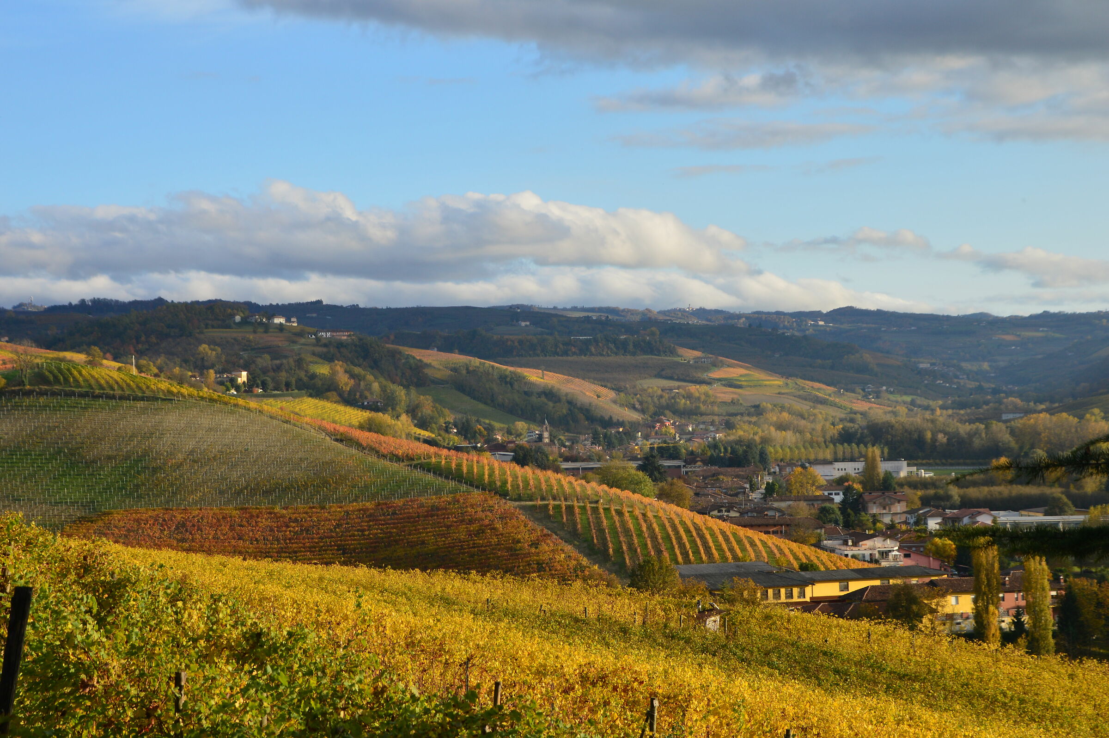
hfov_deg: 28.1
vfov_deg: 18.9
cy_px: 369
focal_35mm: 72
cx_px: 554
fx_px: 2216
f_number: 8
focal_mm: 48
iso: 100
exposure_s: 1/125
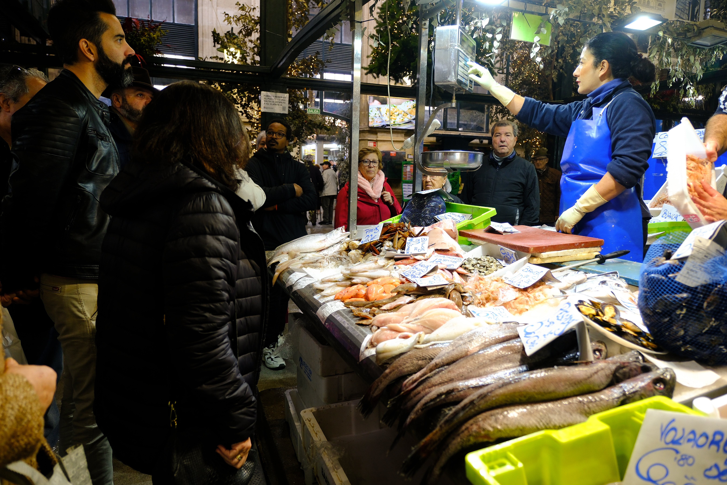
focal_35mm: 24
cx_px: 364
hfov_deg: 73.7
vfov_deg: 53.1
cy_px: 242
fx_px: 485
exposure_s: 1/125
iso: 500
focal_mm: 16
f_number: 2.8
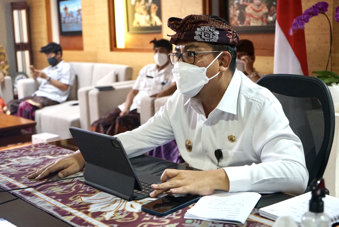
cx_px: 170
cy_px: 114
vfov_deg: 26.5
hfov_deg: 38.9
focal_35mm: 51
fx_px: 481
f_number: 4.5
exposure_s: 1/80
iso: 4000
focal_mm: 51
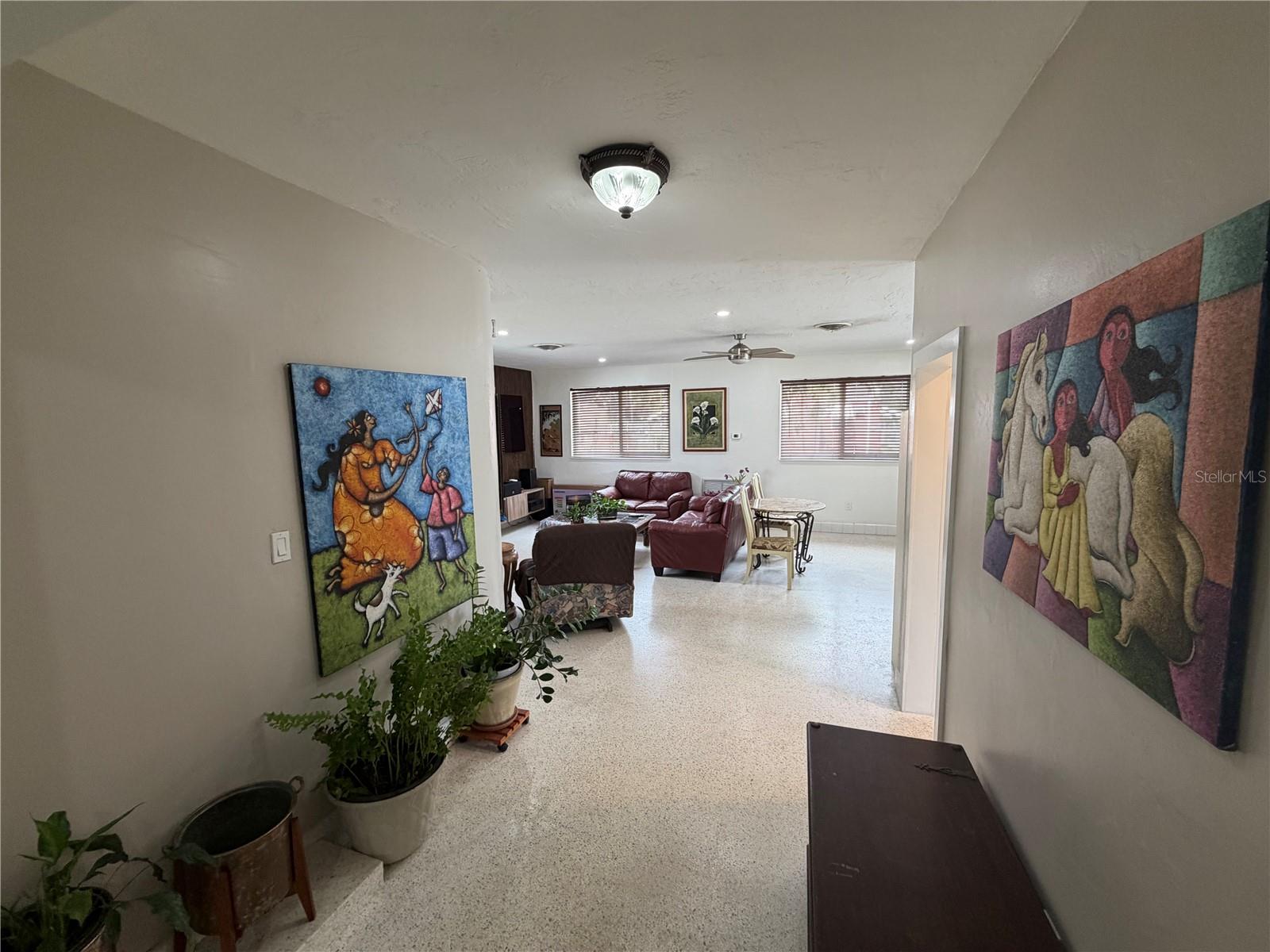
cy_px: 476
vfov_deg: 85.7
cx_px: 635
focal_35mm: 14
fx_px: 514
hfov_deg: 102.1
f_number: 2.2
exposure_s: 1/60
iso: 200
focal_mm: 2.22
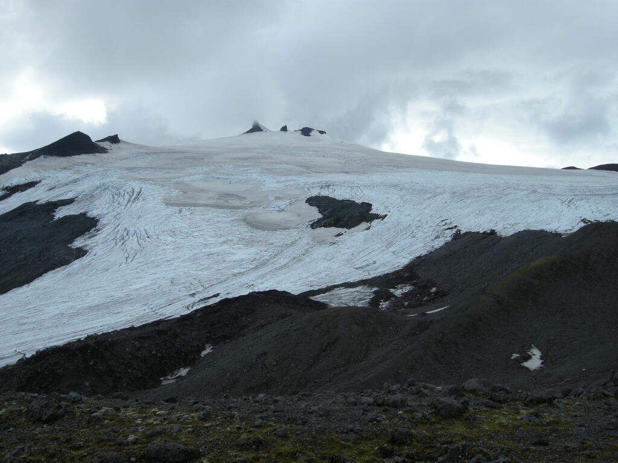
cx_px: 309
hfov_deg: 52.6
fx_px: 625
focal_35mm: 35
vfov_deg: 40.7
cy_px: 232
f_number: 6.1
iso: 100
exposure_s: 1/306
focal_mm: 7.5
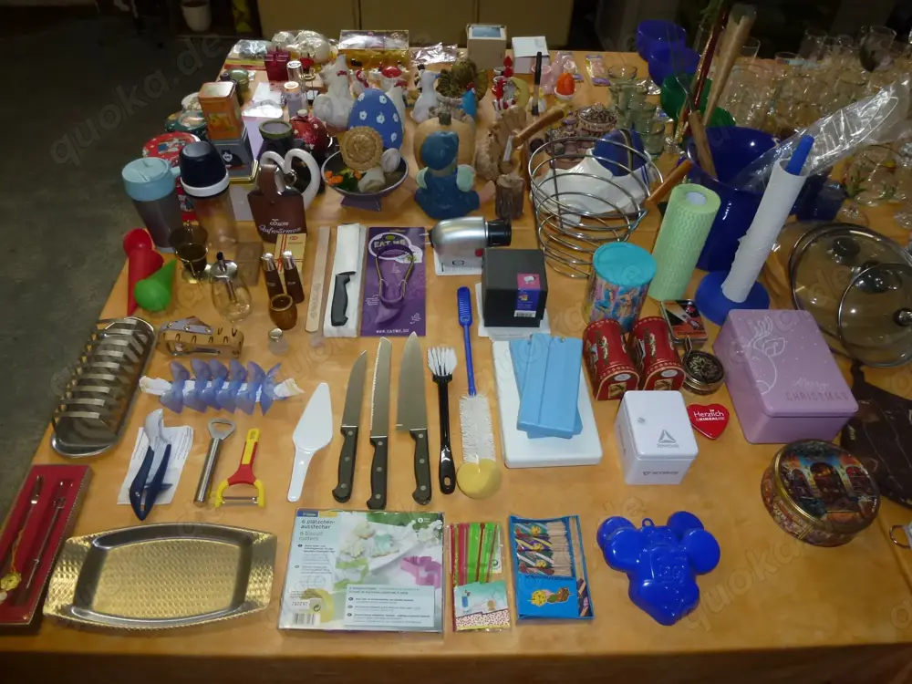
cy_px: 342
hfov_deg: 71.6
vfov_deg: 56.8
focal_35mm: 24
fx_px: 632
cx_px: 456
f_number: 3.3
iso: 250
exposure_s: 1/60
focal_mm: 4.3
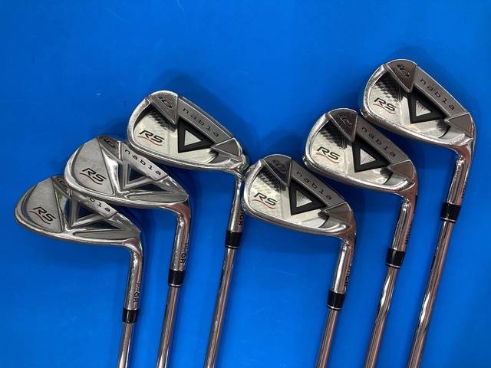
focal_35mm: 28
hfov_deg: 63.4
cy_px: 184
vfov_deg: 49.7
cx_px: 246
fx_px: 397
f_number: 1.8
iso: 64
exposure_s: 1/100
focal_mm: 3.99
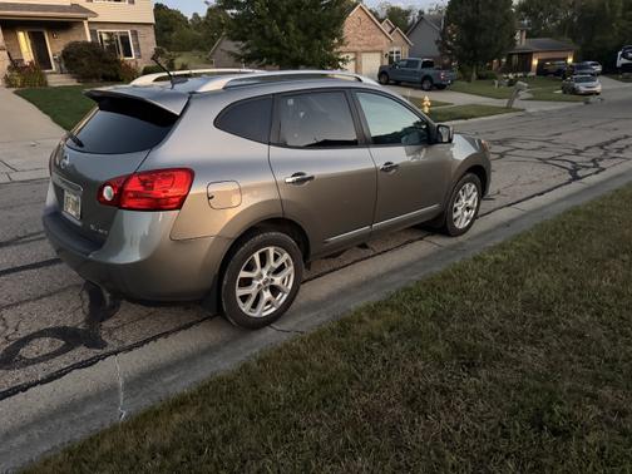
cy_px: 237
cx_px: 316
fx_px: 438
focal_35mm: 24
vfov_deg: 56.8
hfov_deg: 71.6
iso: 1000
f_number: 1.78
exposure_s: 1/30
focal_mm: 6.76
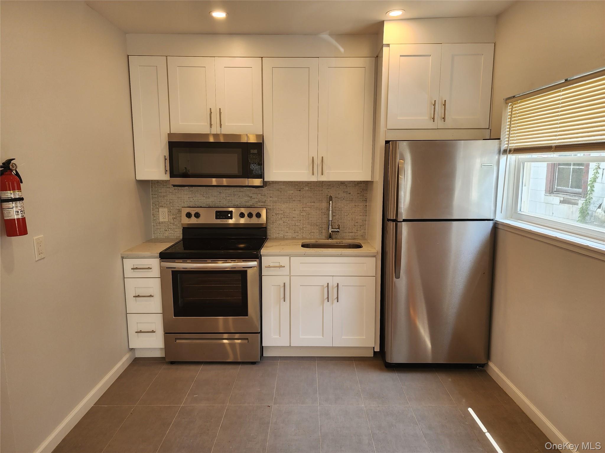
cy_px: 226
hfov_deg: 73.9
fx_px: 402
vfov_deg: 58.9
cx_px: 302
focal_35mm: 23
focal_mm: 6.4
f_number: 1.8
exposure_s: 1/120
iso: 64
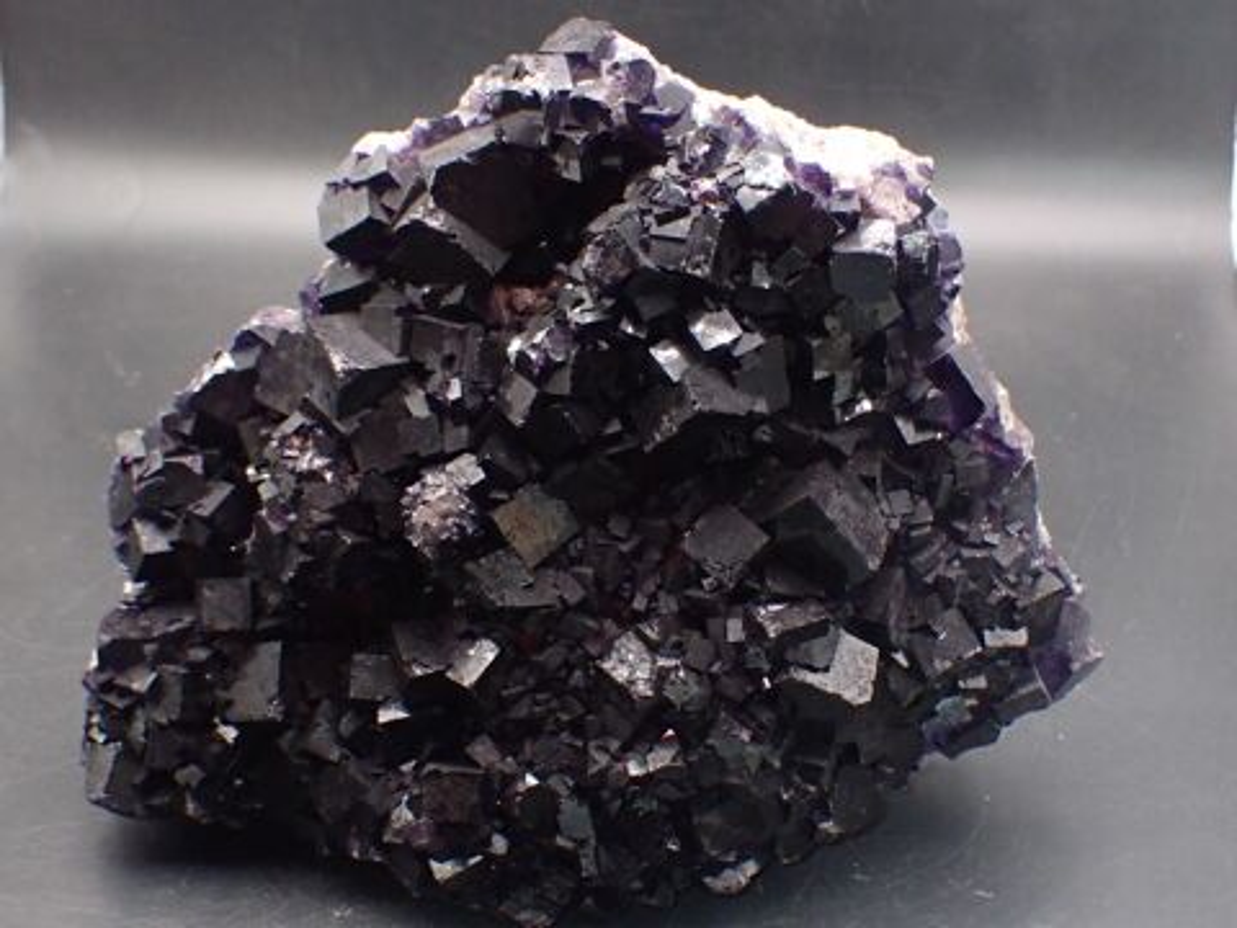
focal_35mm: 62
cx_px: 618
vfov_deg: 23.7
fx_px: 2216
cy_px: 464
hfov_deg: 31.2
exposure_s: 1/60
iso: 800
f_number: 10
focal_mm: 11.09
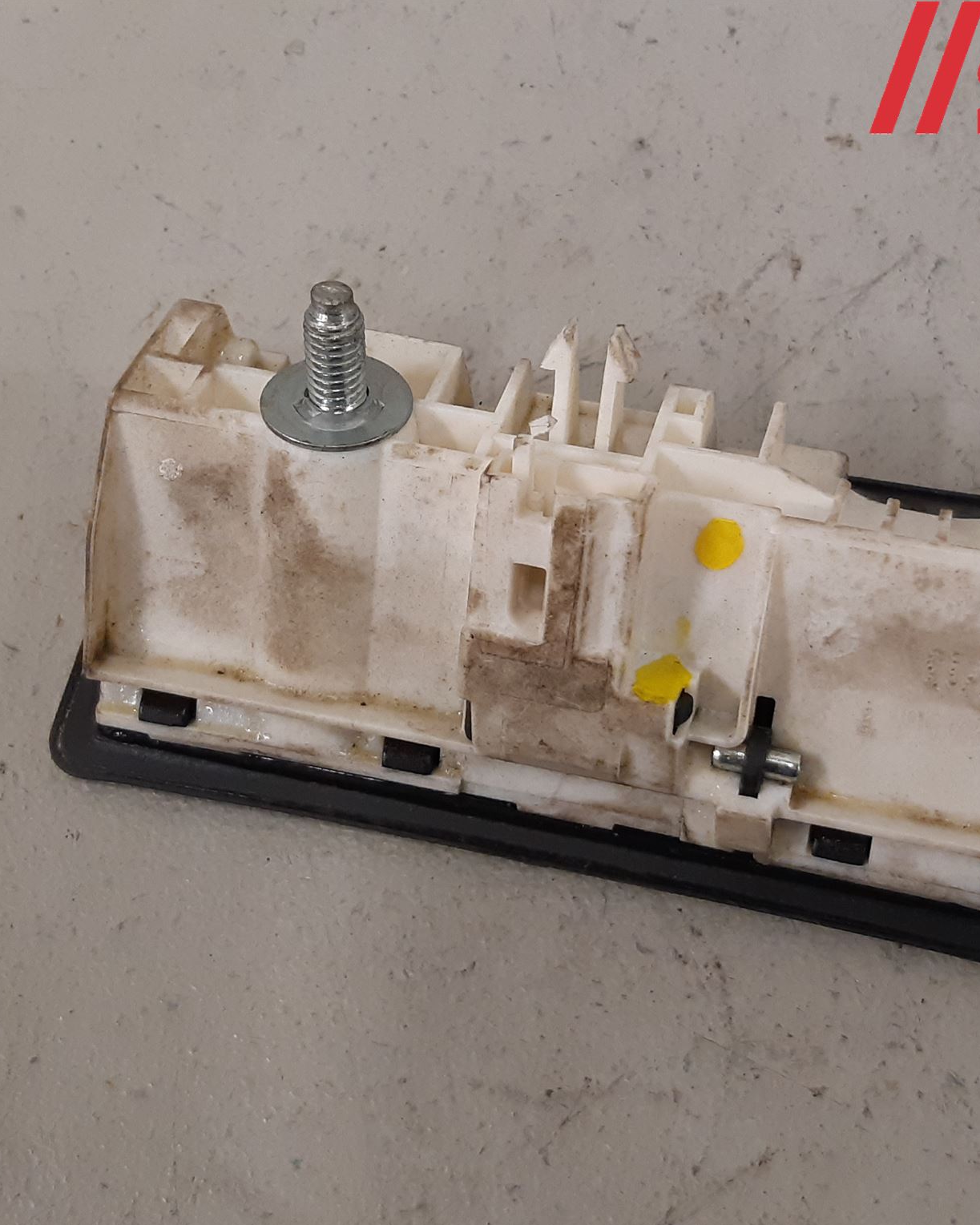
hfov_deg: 43.3
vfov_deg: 52.8
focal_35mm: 34
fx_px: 1233
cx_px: 541
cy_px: 614
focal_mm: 3.93
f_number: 1.7
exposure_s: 1/50
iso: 160
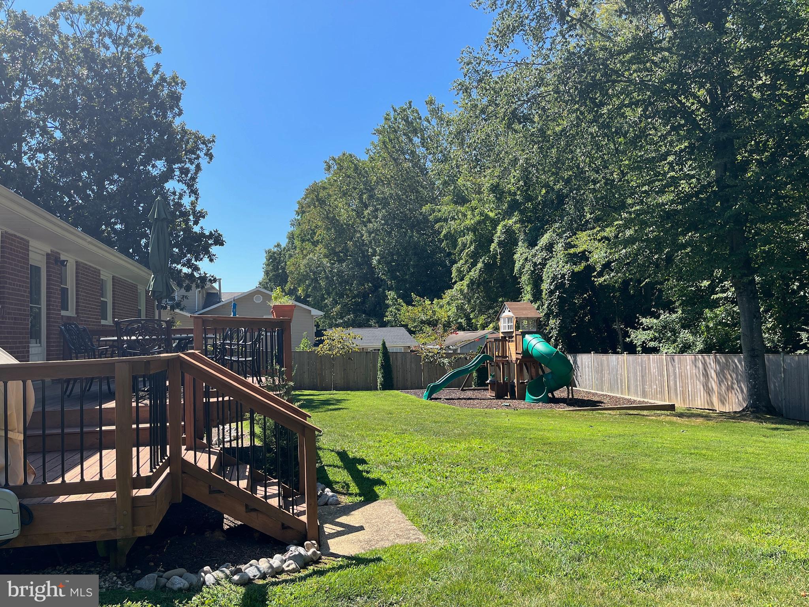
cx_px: 404
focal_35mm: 26
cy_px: 304
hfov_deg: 67.3
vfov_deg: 53.1
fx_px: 608
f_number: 1.6
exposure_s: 1/1623
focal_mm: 5.1
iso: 50
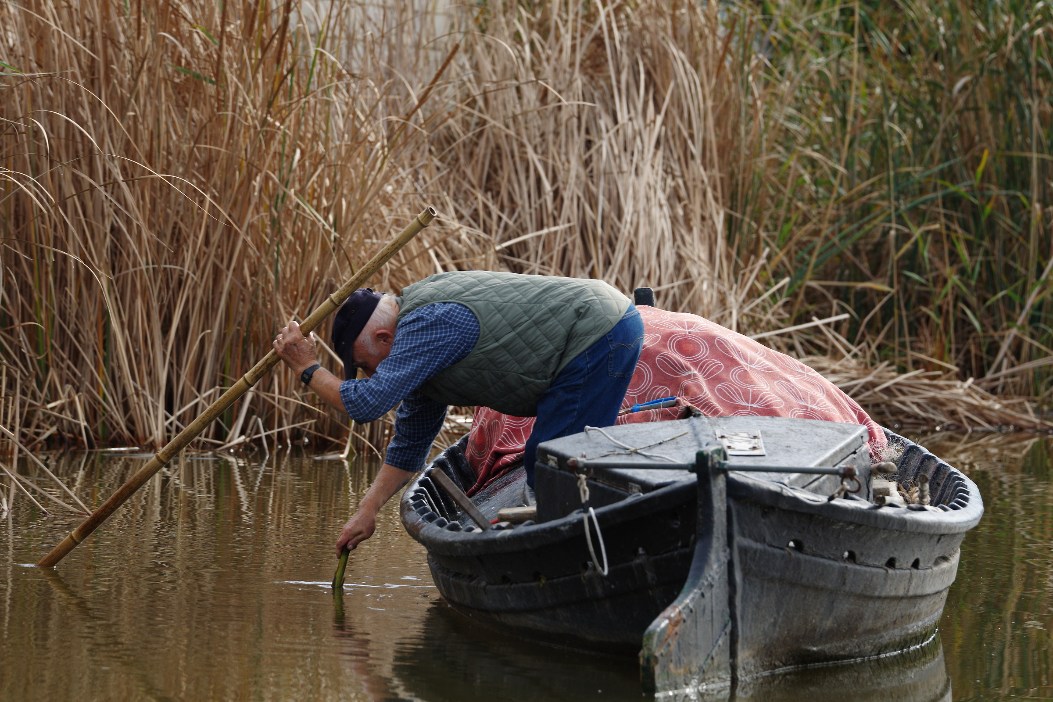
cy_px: 351
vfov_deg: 6.1
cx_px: 526
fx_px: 6581
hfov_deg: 9.1
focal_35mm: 225
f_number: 5.6
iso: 160
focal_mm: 150
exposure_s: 1/400
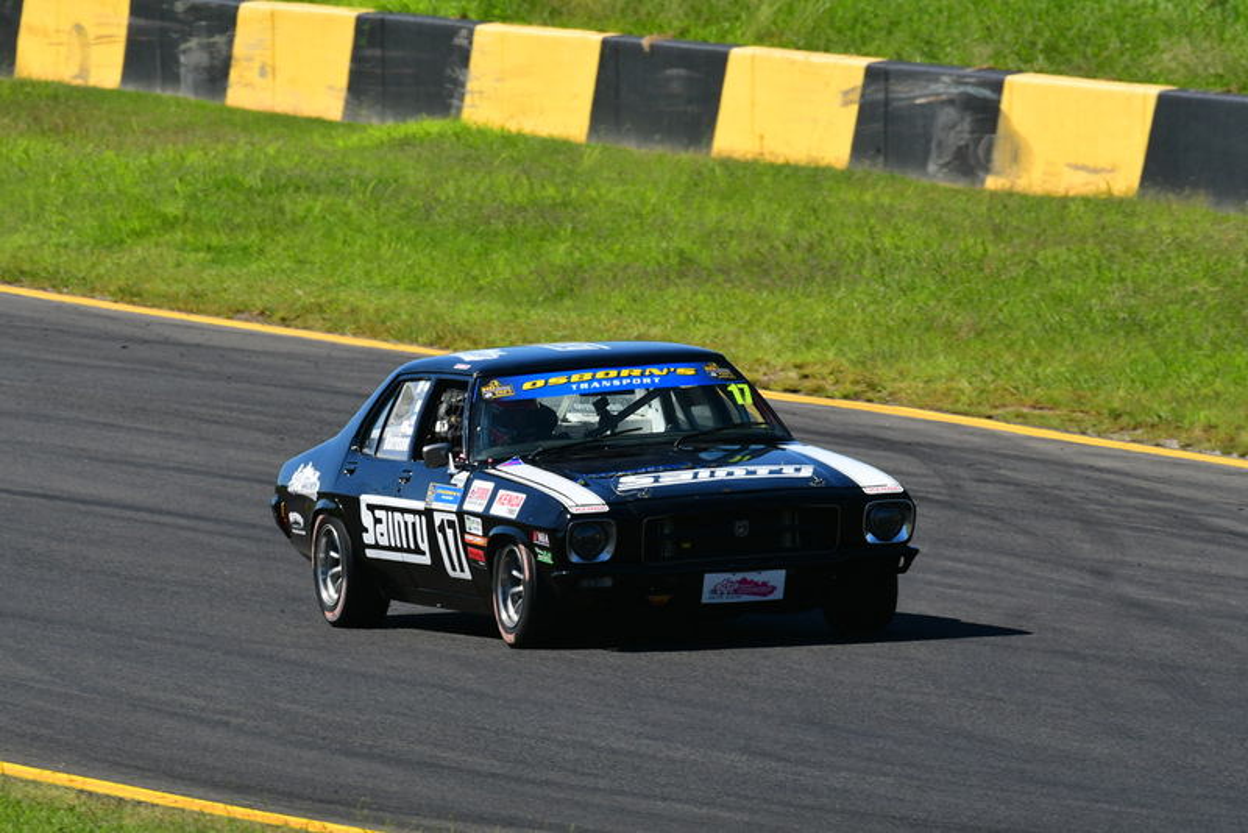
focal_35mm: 660
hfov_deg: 3.1
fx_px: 22887
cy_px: 416
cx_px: 624
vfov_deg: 2.1
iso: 500
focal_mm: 440
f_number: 13
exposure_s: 1/640
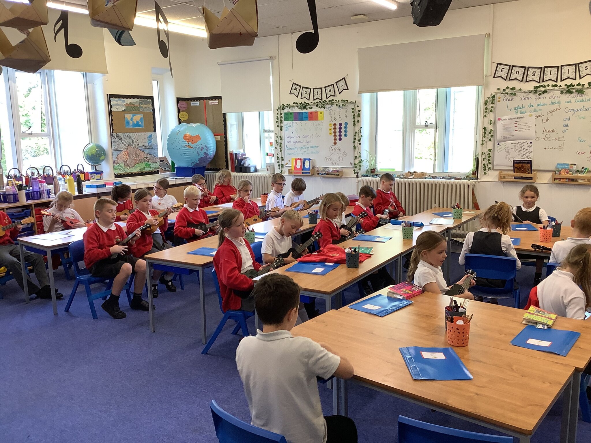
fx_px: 529
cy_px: 222
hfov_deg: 58.4
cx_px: 296
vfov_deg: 45.4
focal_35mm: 31
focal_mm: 3.3
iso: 64
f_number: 2.4
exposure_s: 1/50
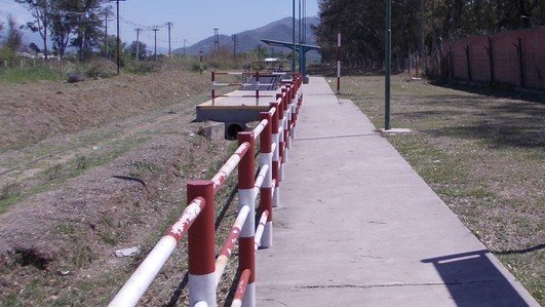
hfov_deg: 45.8
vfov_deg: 26.7
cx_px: 358
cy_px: 71
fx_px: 636
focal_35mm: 44
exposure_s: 1/500
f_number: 5.4
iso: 80
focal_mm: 4
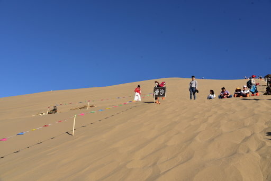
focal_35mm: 31
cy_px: 90
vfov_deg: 42.4
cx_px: 136
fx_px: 233
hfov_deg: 60.3
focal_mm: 31
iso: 100
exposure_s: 1/250
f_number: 9
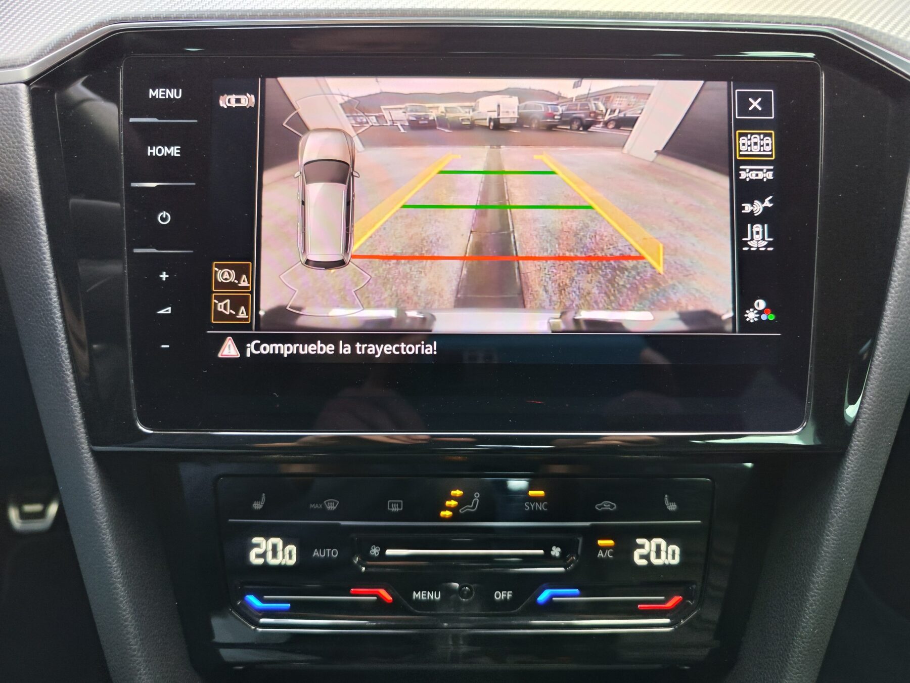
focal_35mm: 23
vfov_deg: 58.9
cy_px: 342
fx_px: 605
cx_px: 455
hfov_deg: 73.9
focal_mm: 7.01
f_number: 1.69
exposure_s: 1/55.4
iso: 339
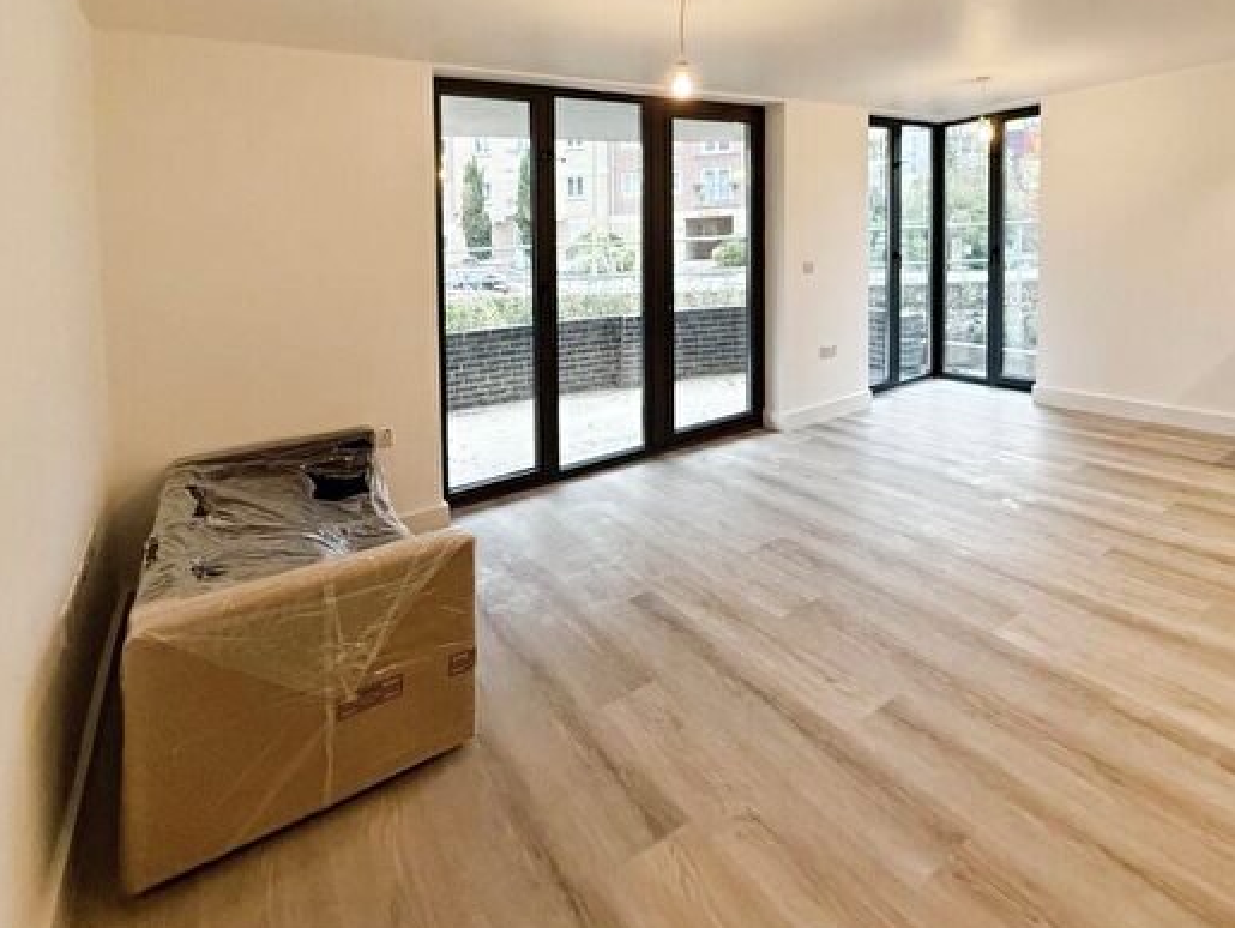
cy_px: 323
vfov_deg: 67.2
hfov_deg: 82.1
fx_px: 678
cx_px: 812
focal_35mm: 19
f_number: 2.2
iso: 250
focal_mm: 2.22
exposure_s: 1/99
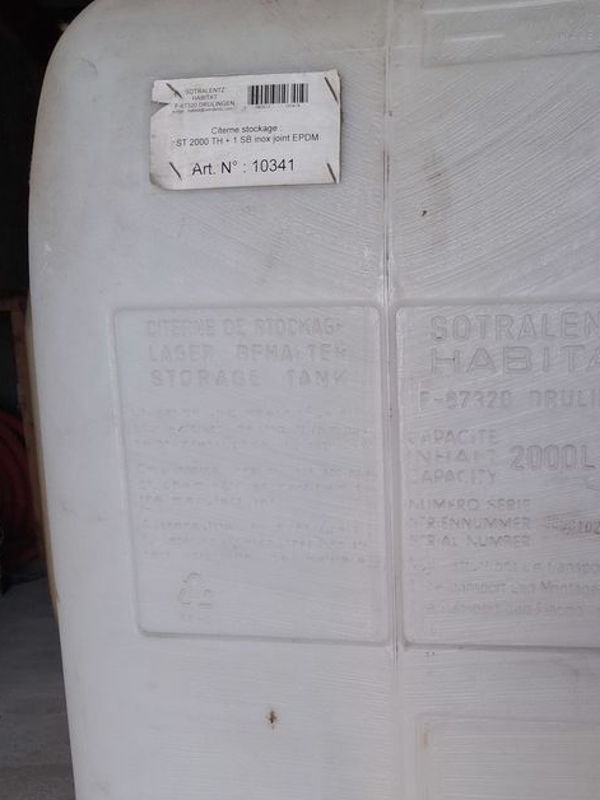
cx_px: 443
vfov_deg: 43.2
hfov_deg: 33.0
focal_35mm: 43
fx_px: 994
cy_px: 535
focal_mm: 4
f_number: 1.8
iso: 125
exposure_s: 1/120
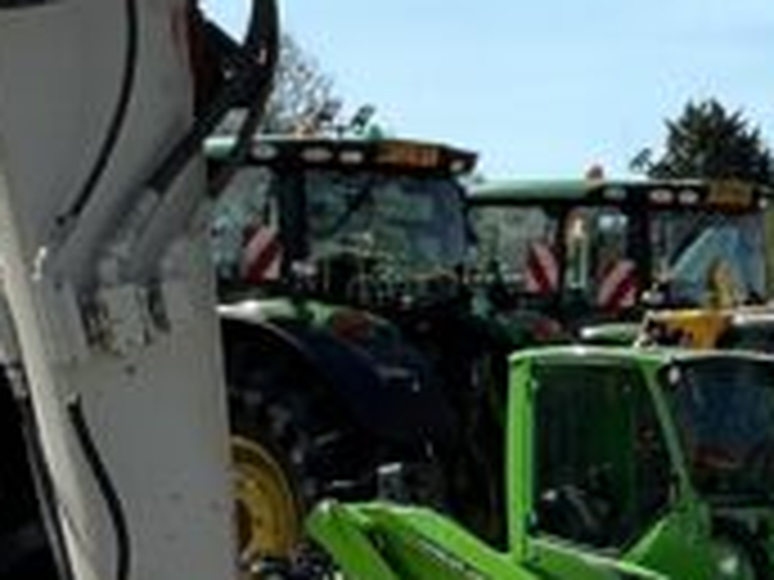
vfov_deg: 8.9
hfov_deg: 11.1
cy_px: 355
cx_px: 1341
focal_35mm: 167
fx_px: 3734
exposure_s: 1/1984
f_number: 1.8
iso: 25
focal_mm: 3
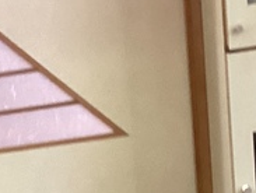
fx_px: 1252
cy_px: 400
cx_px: -136
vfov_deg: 8.3
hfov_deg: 11.2
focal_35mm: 169
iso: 250
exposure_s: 1/40
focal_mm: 3.3
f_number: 2.4
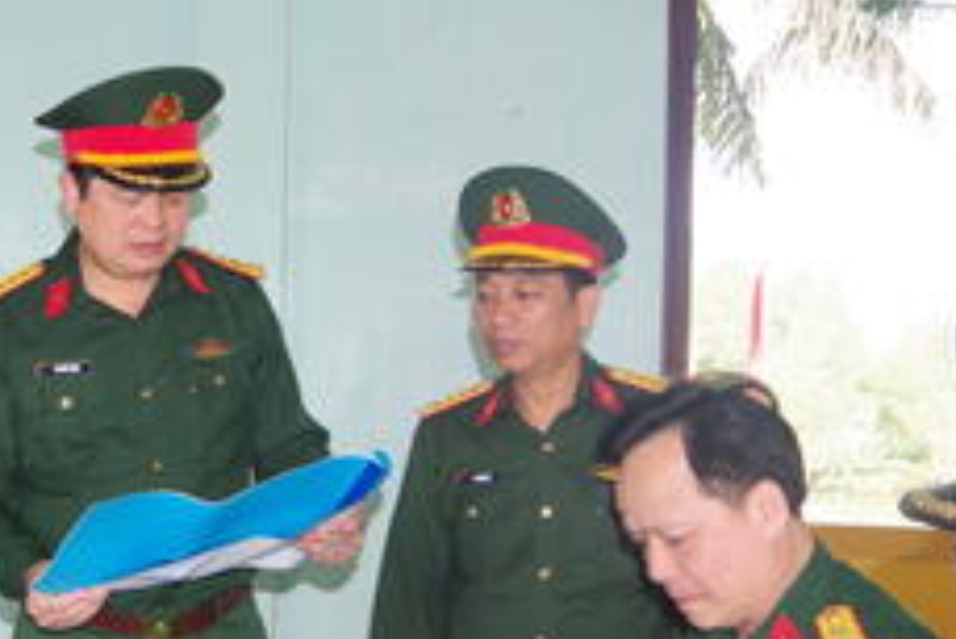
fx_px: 1727
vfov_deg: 21.0
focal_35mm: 65
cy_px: 326
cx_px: -38
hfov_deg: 28.7
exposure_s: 1/125
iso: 1600
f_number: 6.3
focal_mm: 21
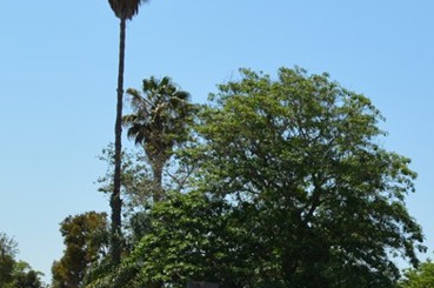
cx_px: 453
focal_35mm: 75
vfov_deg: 17.6
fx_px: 903
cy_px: 309
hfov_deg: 25.4
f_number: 8
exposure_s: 1/250
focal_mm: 18
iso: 100
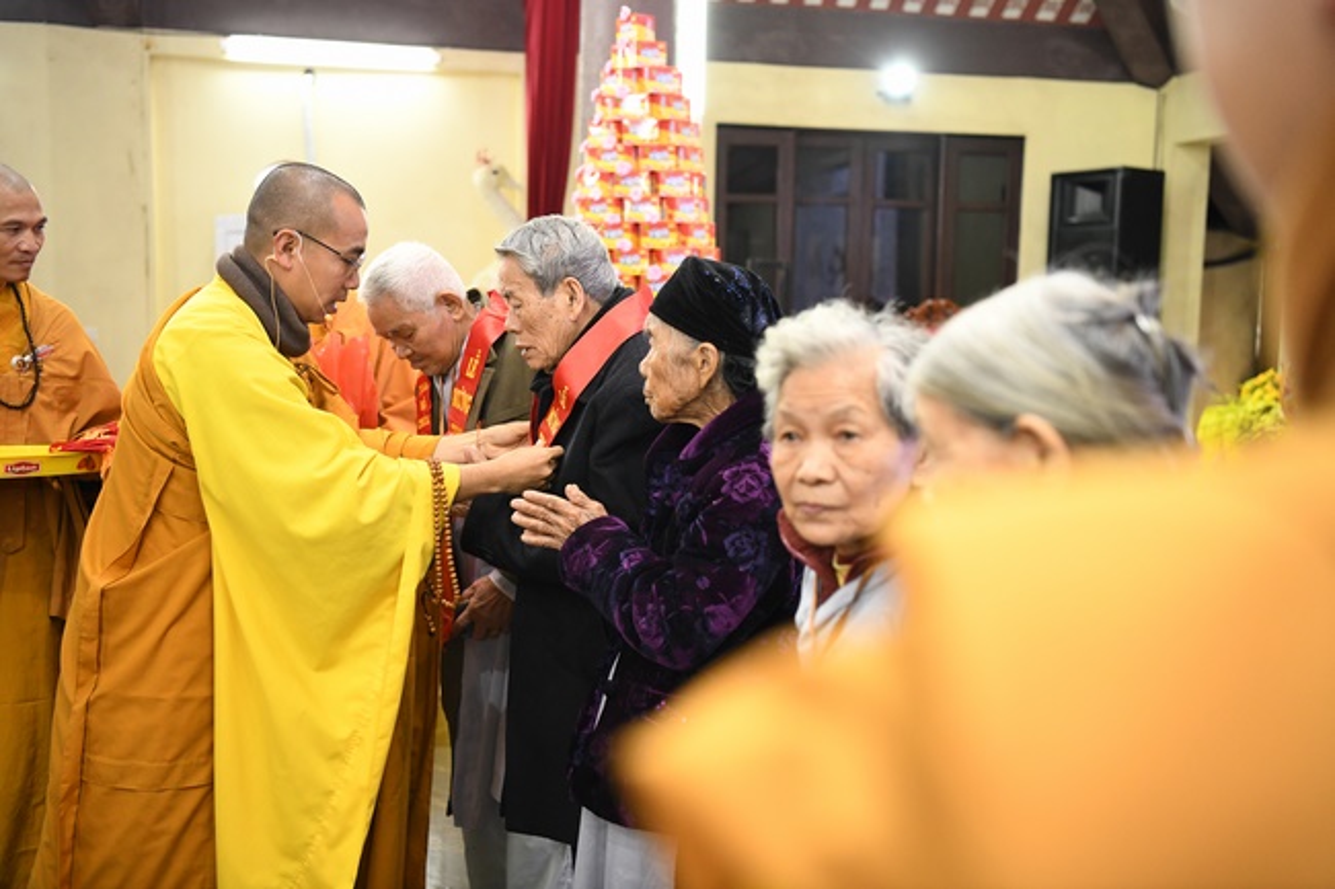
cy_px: 444
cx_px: 668
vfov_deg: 31.9
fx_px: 1557
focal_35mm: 42
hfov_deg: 46.4
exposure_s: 1/160
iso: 3200
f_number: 2.8
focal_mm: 42
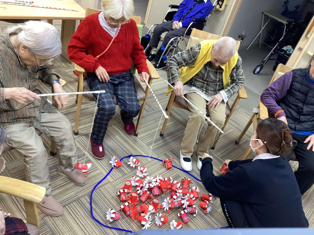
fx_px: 281
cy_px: 118
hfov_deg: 58.4
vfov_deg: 45.4
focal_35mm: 31
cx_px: 157
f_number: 2.4
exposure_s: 1/50
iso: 160
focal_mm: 3.3
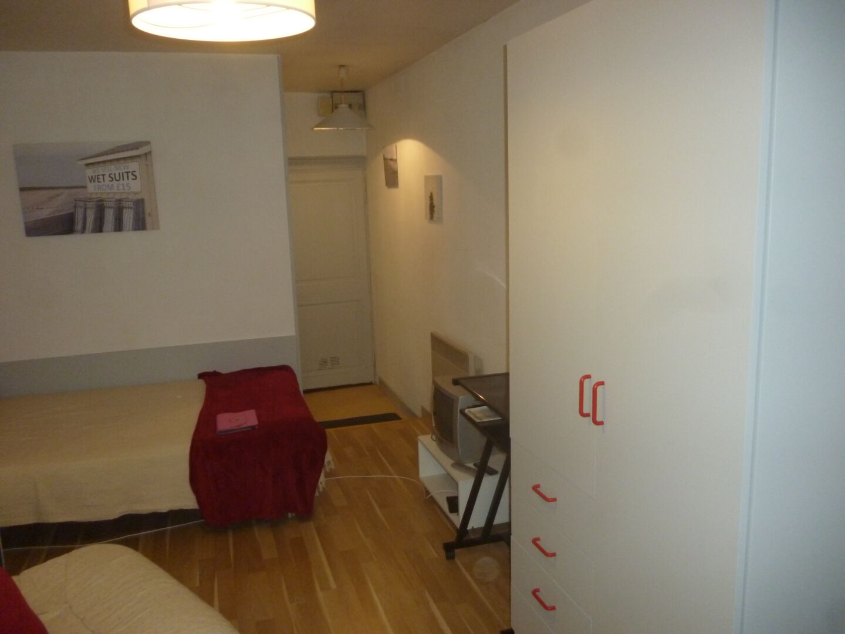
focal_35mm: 28
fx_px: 683
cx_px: 422
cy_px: 317
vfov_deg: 49.7
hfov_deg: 63.4
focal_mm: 5
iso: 320
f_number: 3.1
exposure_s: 1/60
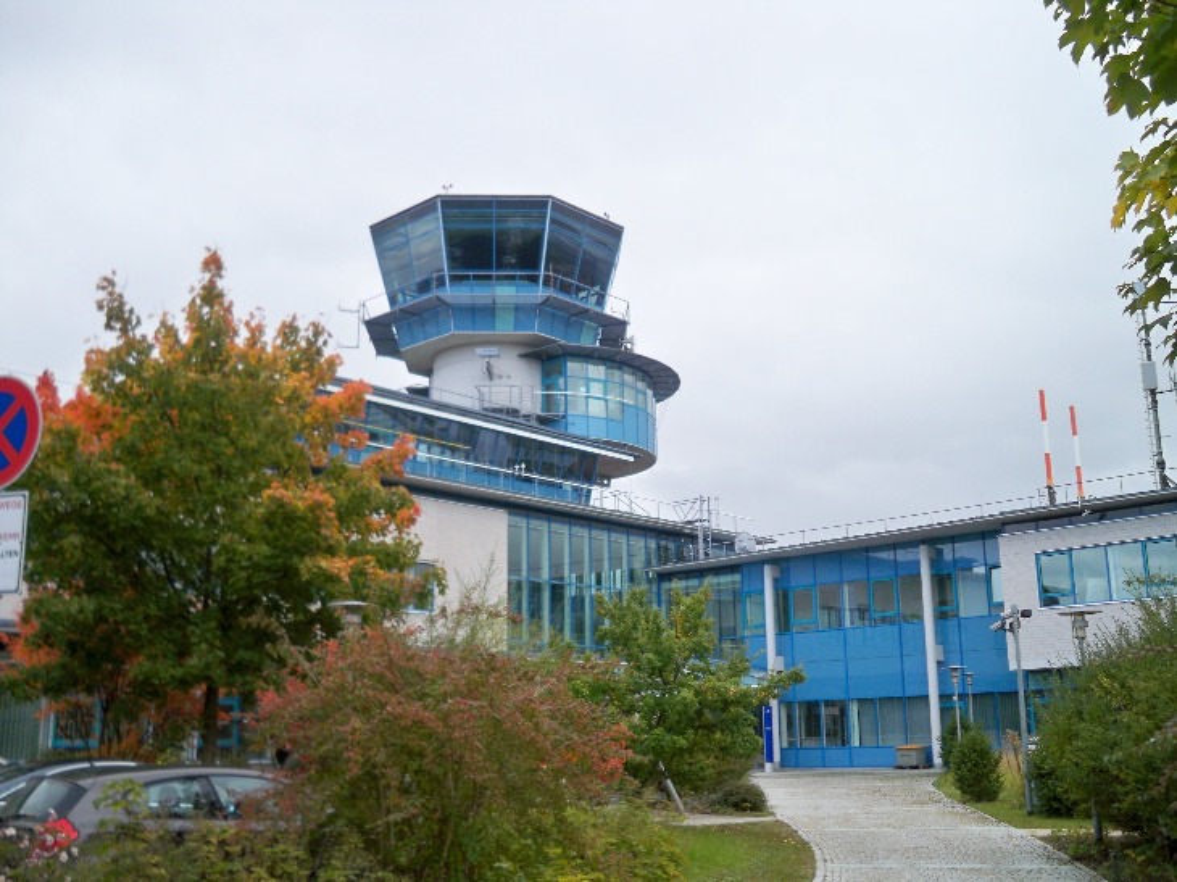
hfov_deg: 52.6
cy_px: 441
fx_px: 1190
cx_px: 588
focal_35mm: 35
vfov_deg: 40.7
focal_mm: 6.3
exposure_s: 1/500
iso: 160
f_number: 3.1
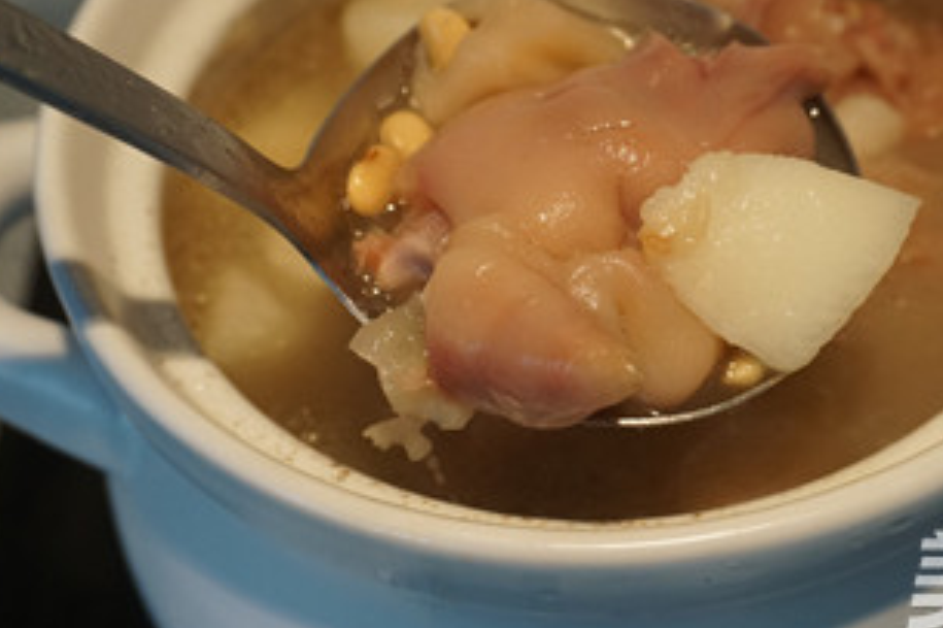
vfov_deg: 22.9
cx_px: 553
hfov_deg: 33.9
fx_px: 1545
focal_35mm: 59
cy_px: 237
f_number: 4.5
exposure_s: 1/60
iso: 1000
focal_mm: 24
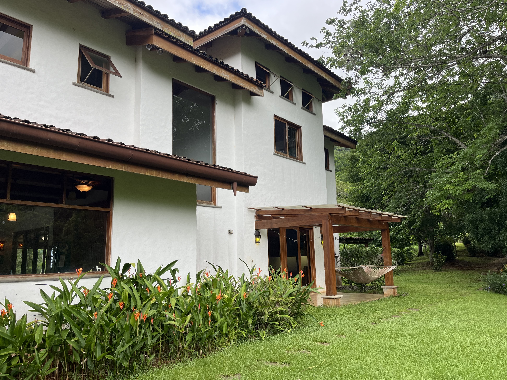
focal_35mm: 27
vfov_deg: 51.4
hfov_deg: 65.3
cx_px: 263
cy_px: 188
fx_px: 395
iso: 50
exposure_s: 1/598
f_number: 1.6
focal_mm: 5.1
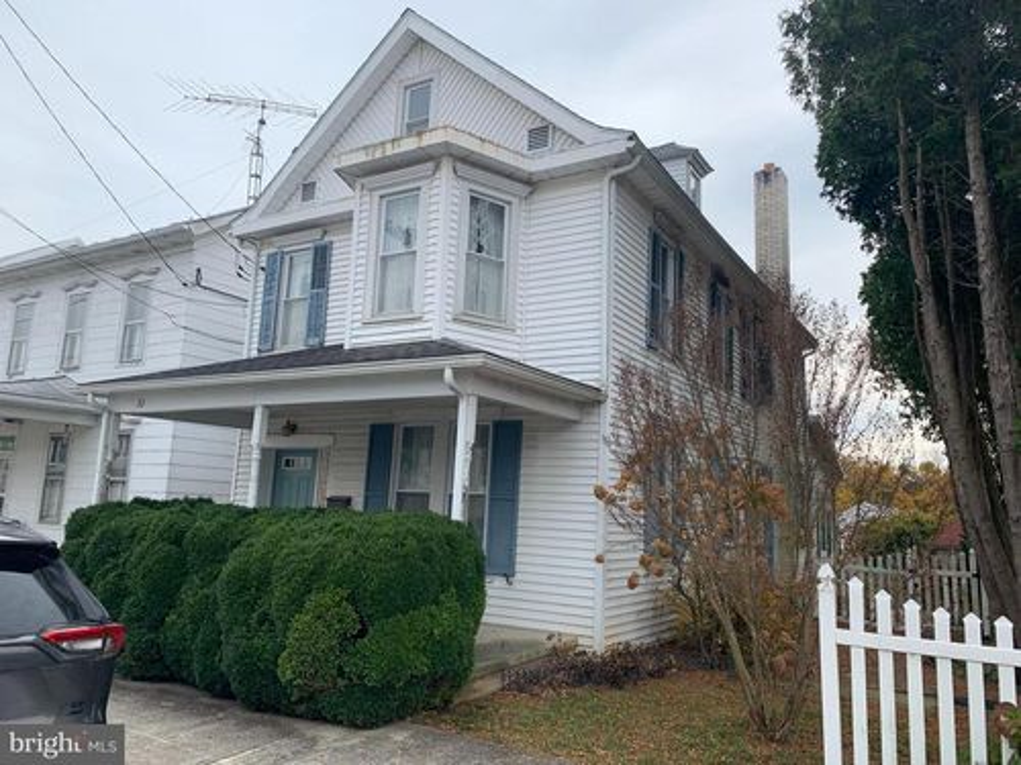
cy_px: 382
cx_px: 510
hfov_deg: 67.3
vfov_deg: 53.1
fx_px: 767
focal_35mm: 26
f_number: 1.8
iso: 25
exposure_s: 1/1427
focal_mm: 4.25
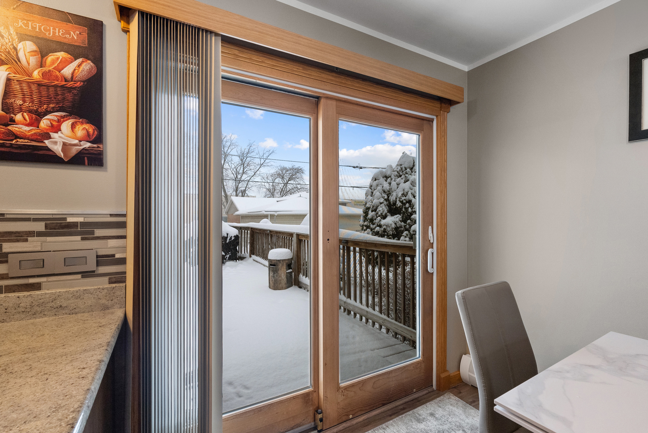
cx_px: 324
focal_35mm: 16
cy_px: 216
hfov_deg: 95.0
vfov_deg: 72.1
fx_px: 297
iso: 640
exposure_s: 1/4
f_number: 8
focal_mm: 16.5
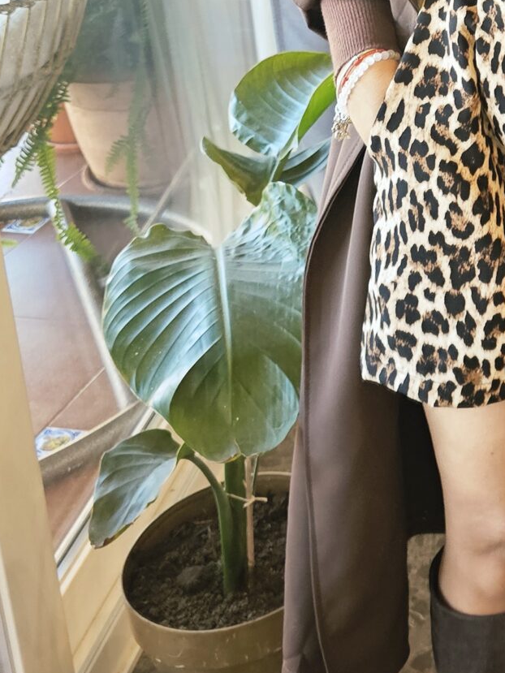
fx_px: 1381
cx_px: 740
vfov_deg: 25.3
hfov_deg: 18.5
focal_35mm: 71
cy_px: -81
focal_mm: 6.3
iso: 200
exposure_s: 1/100
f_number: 1.7
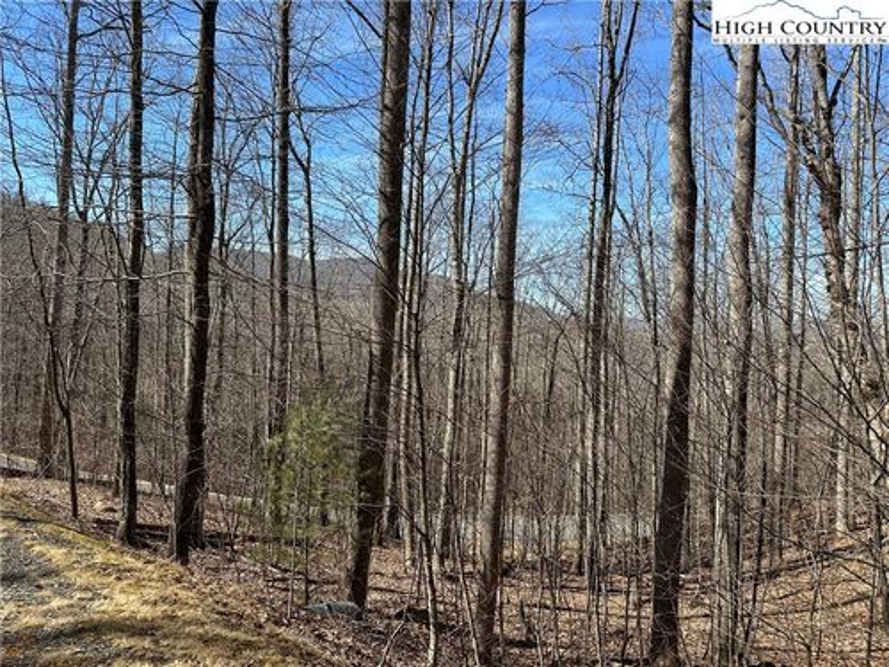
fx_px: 616
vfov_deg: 56.8
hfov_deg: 71.6
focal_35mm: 24
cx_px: 444
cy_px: 334
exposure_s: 1/2299
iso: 80
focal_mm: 6.86
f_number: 1.78
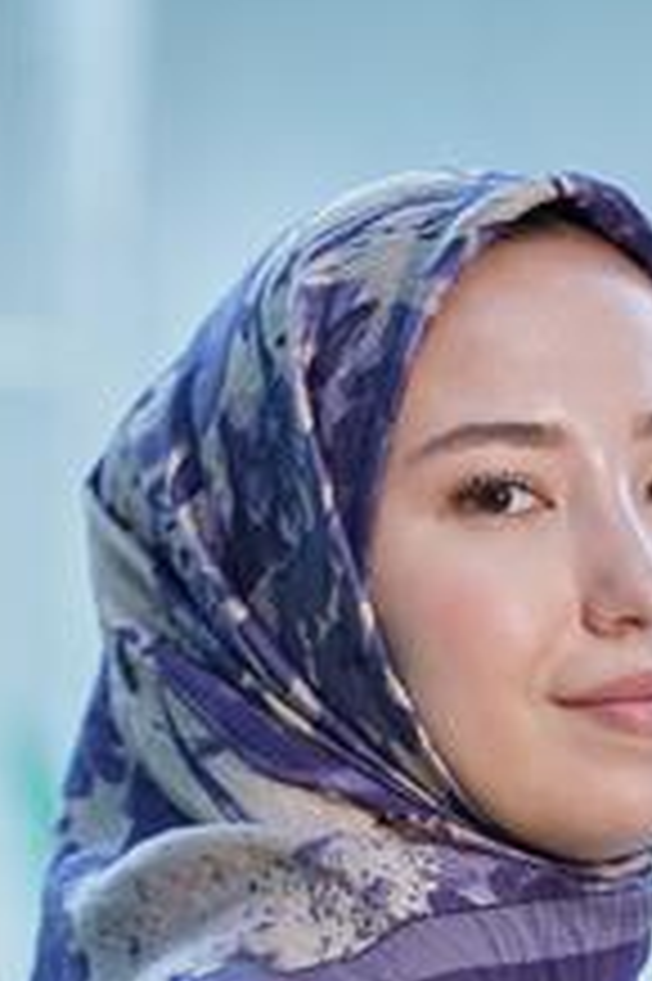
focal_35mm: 256
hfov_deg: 5.4
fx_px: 6965
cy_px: 999
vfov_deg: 8.0
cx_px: 436
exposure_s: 1/200
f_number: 3.5
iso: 640
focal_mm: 120
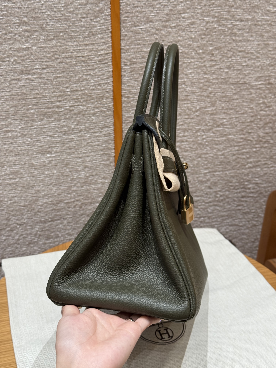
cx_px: 138
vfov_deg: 39.7
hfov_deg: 30.3
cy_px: 184
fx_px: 510
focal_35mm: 48
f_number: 1.78
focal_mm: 6.76
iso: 125
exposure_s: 1/100
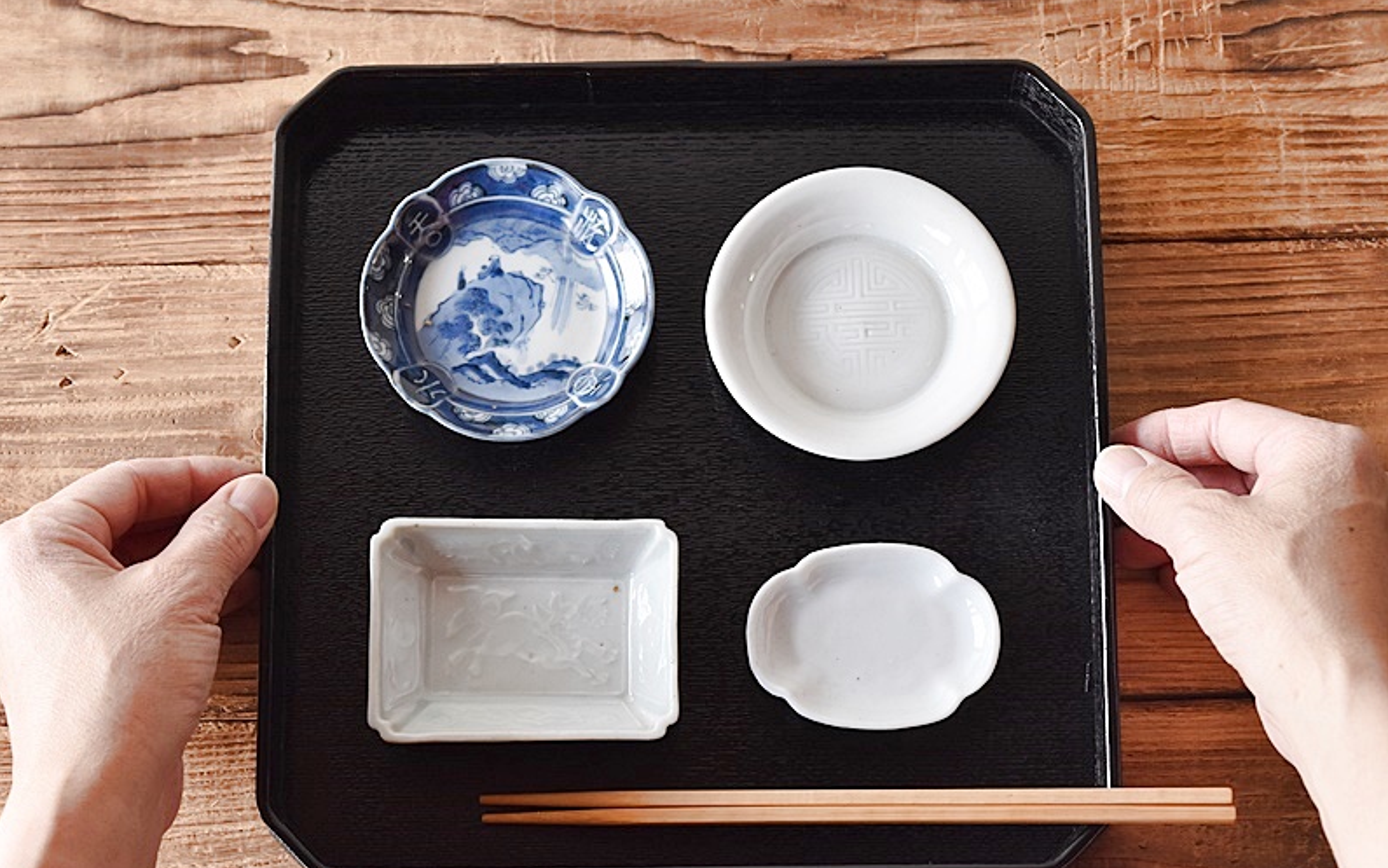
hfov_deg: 25.8
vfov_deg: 16.3
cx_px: 691
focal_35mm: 80
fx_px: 3026
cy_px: 462
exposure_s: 1/10
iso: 800
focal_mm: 52
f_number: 6.3
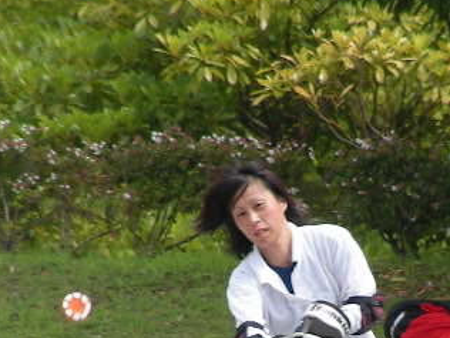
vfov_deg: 1.2
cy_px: 367
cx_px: 315
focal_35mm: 1231
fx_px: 16003
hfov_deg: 1.6
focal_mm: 63.3
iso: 50
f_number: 4
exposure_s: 1/269
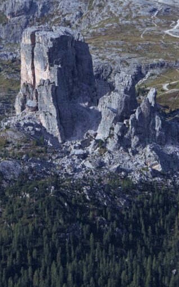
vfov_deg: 6.9
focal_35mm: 304
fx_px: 2372
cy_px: 86
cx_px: 77
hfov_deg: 4.3
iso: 400
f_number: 8
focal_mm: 135
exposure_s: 1/800
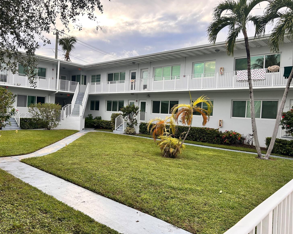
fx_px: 243
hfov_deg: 62.1
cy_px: 115
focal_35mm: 28
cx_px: 132
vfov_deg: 51.5
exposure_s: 1/443
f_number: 1.5
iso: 50
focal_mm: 5.7
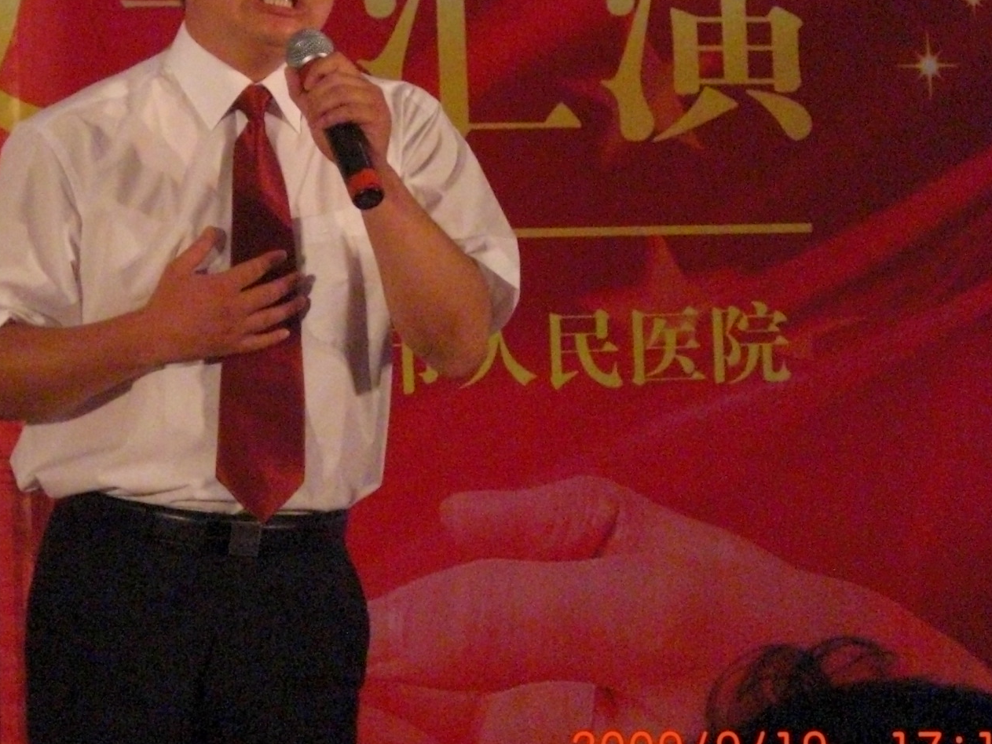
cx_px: 235
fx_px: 5960
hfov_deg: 9.5
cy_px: 211
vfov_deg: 7.1
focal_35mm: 208
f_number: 5.2
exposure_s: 1/160
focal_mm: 18.6
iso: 800
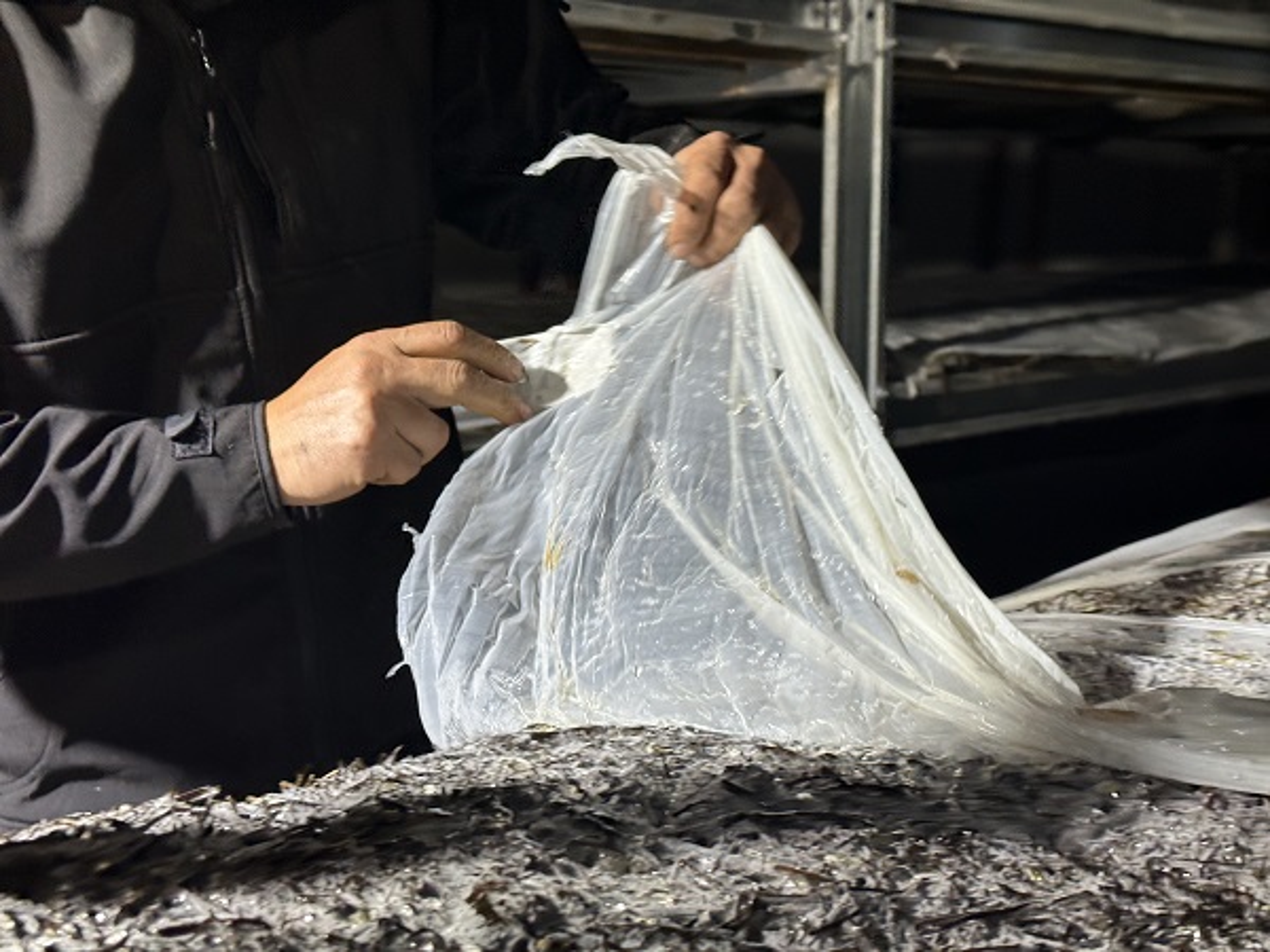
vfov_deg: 30.3
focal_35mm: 48
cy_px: 476
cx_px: 635
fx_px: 1761
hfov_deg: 39.7
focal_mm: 6.86
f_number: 1.78
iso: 50
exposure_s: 1/50
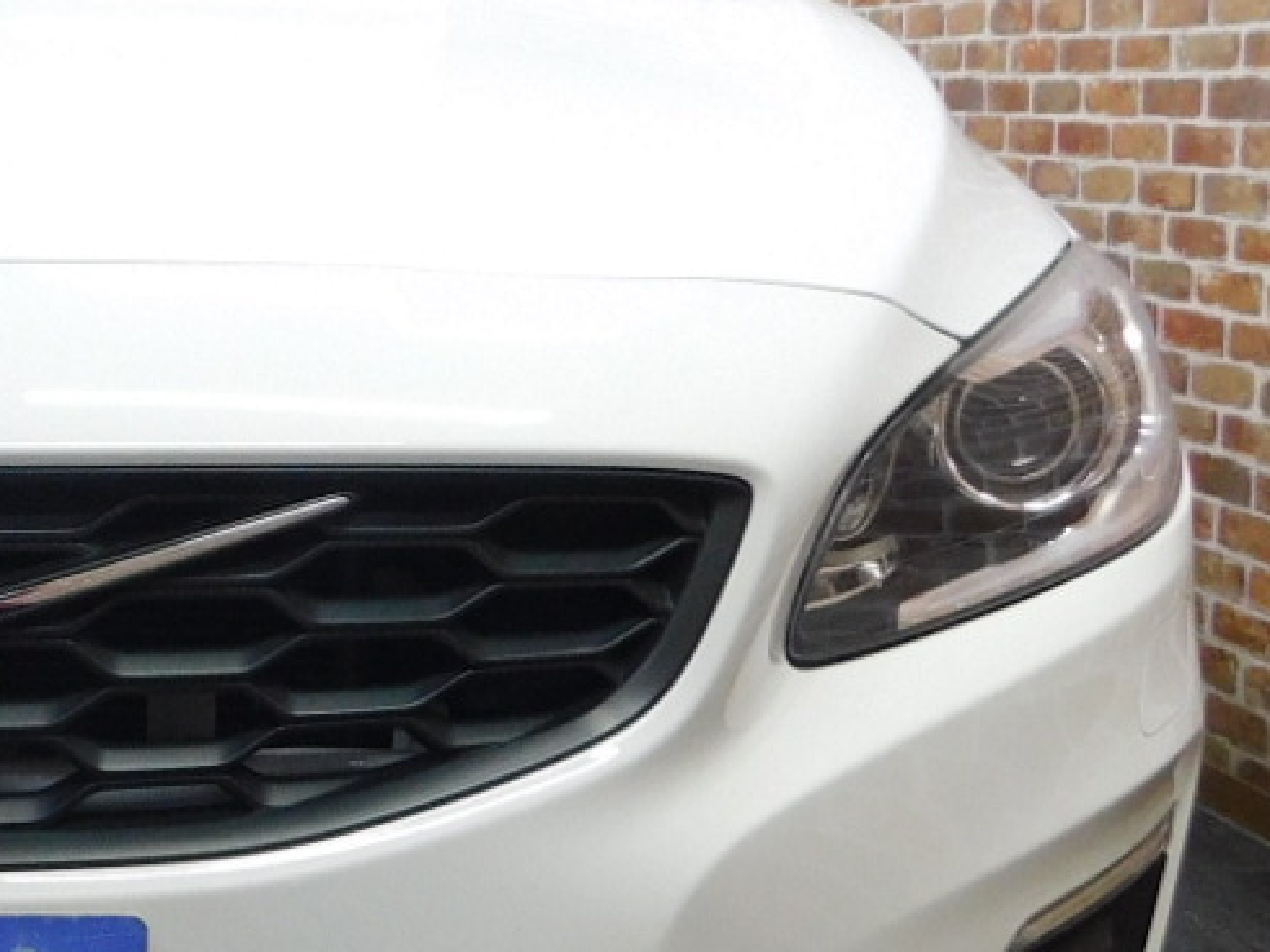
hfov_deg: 24.0
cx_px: -199
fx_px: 2751
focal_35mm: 75
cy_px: 476
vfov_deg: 19.6
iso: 250
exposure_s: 1/30
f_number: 3
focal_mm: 4
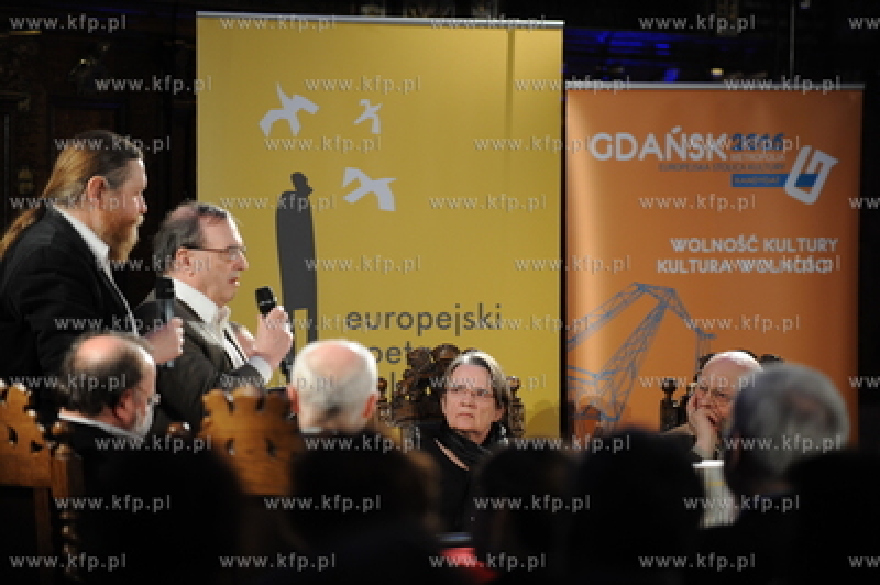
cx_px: 440
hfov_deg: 11.4
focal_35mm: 180
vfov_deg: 7.6
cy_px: 292
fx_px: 4396
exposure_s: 1/100
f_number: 2.8
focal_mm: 180
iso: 800
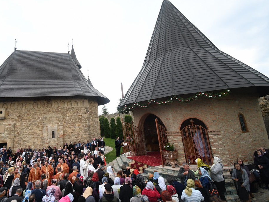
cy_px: 91
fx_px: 148
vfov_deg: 68.5
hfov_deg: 82.3
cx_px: 94
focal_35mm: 19
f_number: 4.5
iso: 1000
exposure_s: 1/500
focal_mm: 10
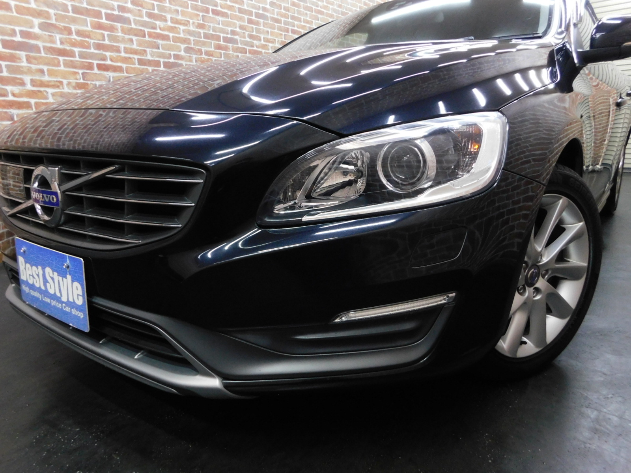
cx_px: 316
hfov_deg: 73.9
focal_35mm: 23
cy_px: 236
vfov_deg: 58.9
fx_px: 419
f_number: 3
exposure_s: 1/25
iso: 400
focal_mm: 4
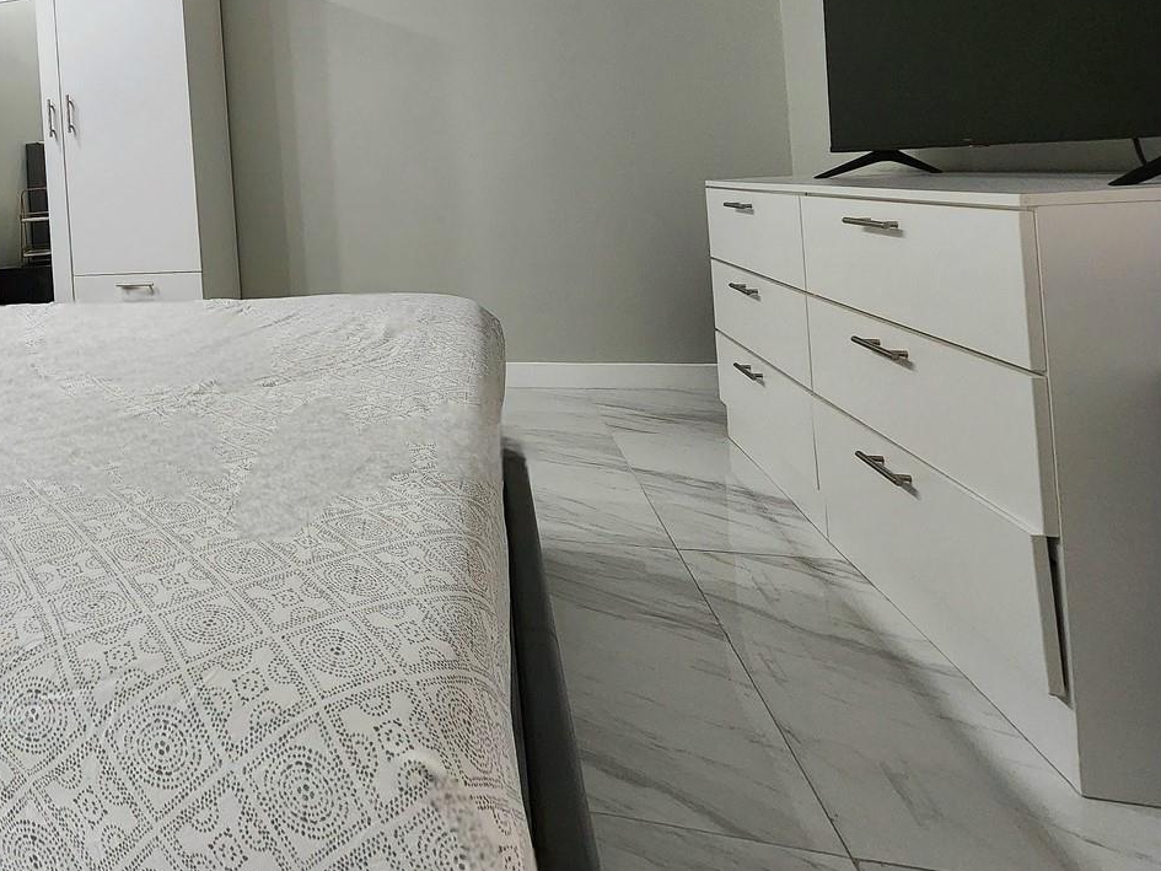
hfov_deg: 66.9
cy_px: 189
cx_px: 183
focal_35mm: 22
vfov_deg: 57.1
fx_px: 738
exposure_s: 1/60.2
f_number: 2.2
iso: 250
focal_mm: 2.2
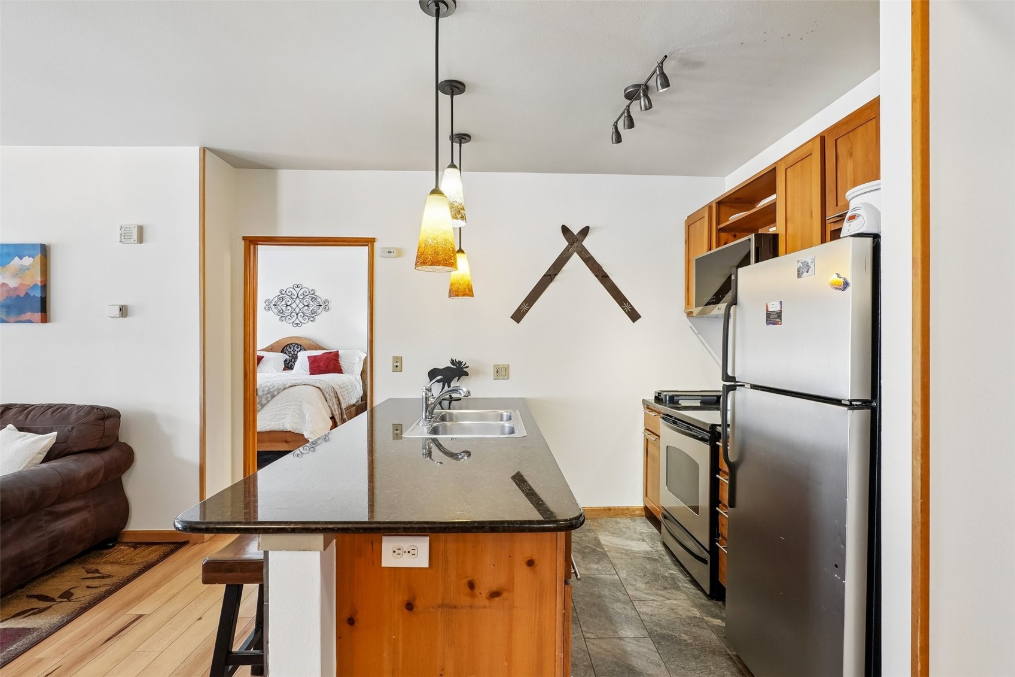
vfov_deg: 72.0
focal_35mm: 16
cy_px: 338
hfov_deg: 95.0
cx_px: 508
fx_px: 465
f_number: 8
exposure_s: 1/15
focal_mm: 11
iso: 500
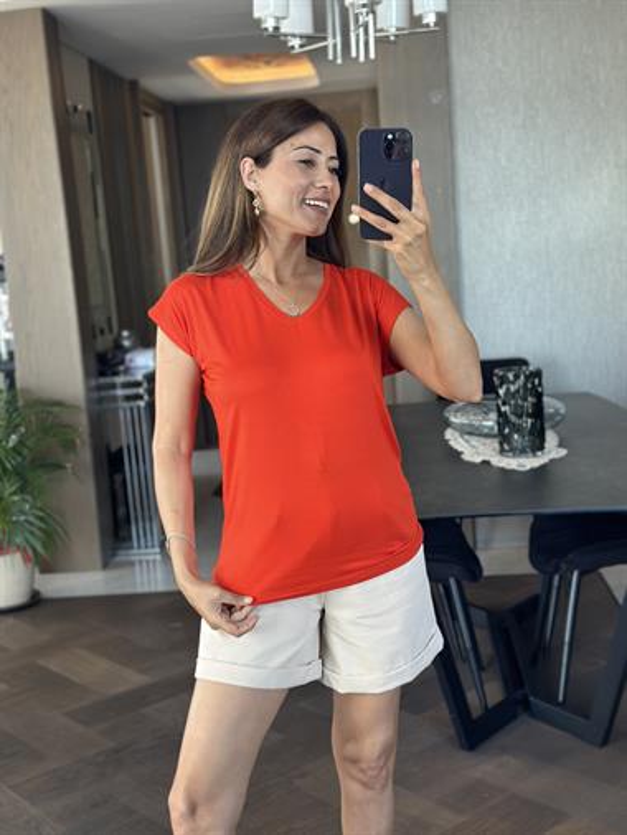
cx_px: 314
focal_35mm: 48
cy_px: 418
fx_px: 1158
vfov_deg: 39.6
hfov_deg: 30.3
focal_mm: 6.86
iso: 125
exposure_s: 1/67
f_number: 1.78
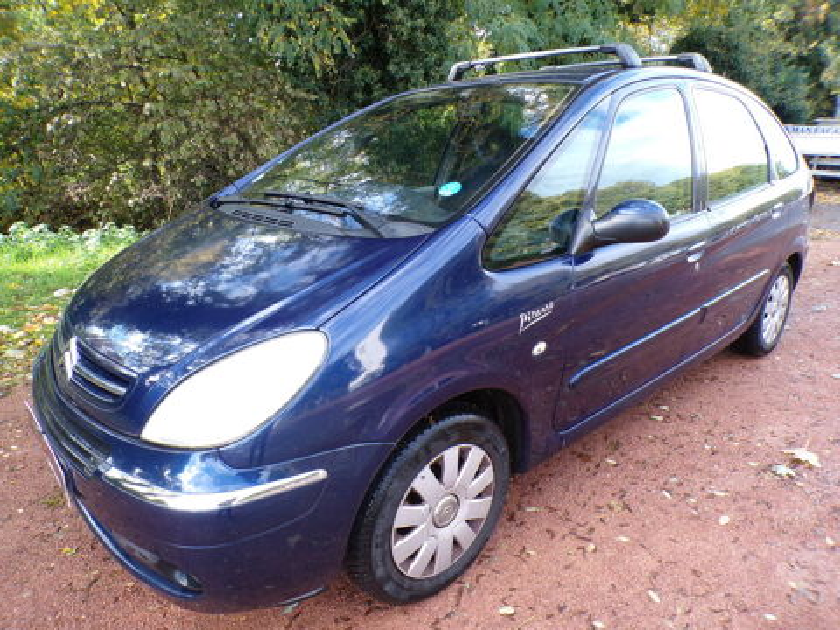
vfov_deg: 56.8
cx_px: 420
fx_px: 582
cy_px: 315
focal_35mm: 24
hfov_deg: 71.6
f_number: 4.4
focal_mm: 4.3
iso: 100
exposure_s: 1/50
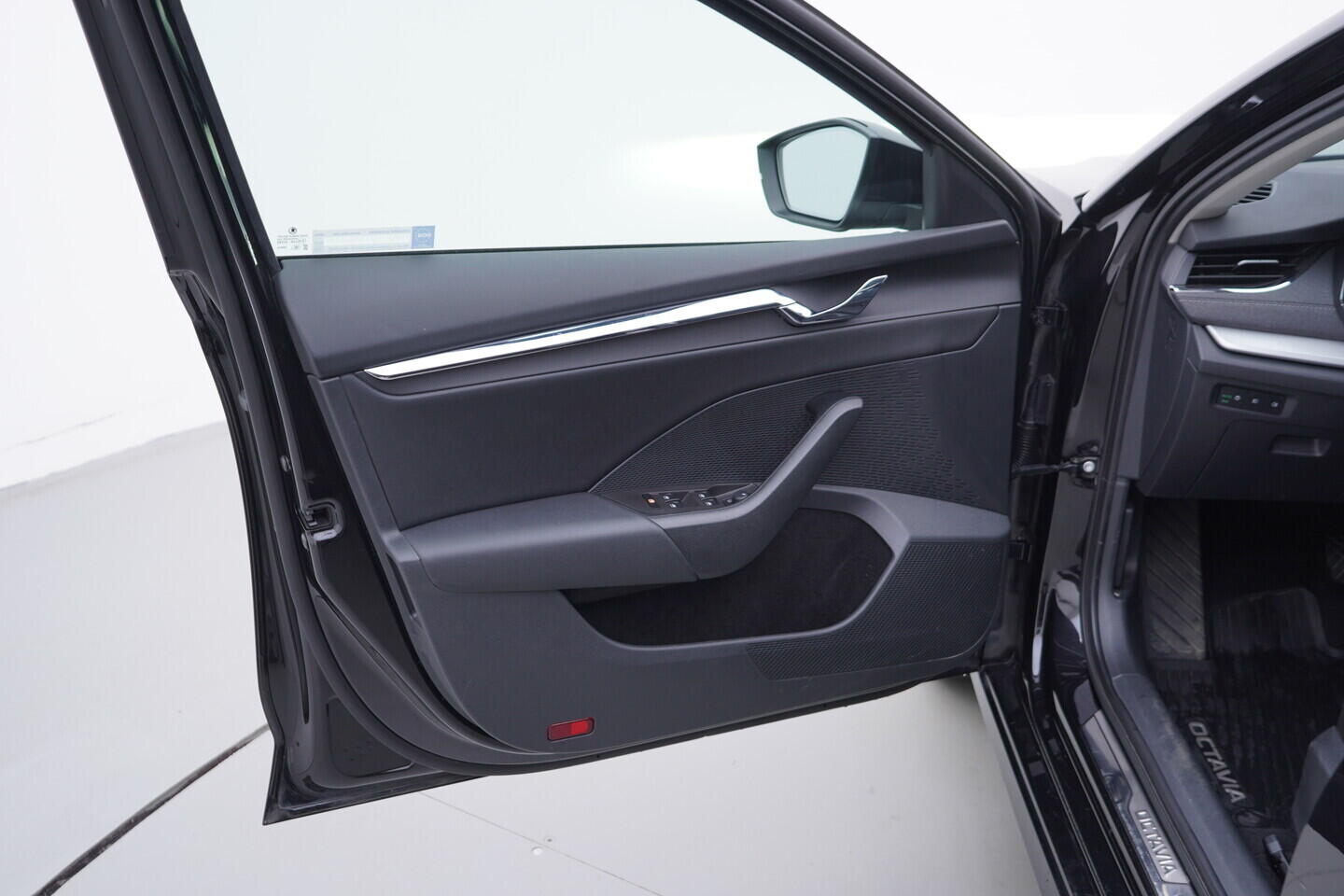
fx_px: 1344
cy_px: 448
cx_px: 672
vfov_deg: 36.9
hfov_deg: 53.1
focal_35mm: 36
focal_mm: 24
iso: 125
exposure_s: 1/50
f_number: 3.2
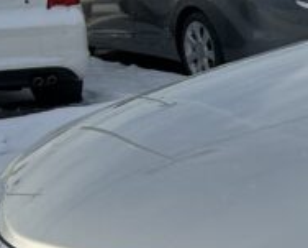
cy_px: 209
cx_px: 609
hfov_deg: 12.4
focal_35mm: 138
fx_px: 1260
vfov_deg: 11.2
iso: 50
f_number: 1.5
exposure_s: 1/3968
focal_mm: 5.7
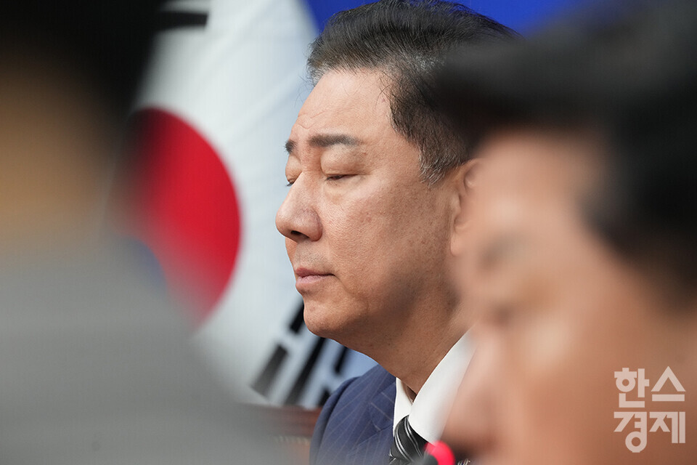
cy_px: 232
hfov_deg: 10.3
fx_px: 3872
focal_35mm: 200
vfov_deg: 6.9
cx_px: 348
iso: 3200
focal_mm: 200
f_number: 7.1
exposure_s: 1/200
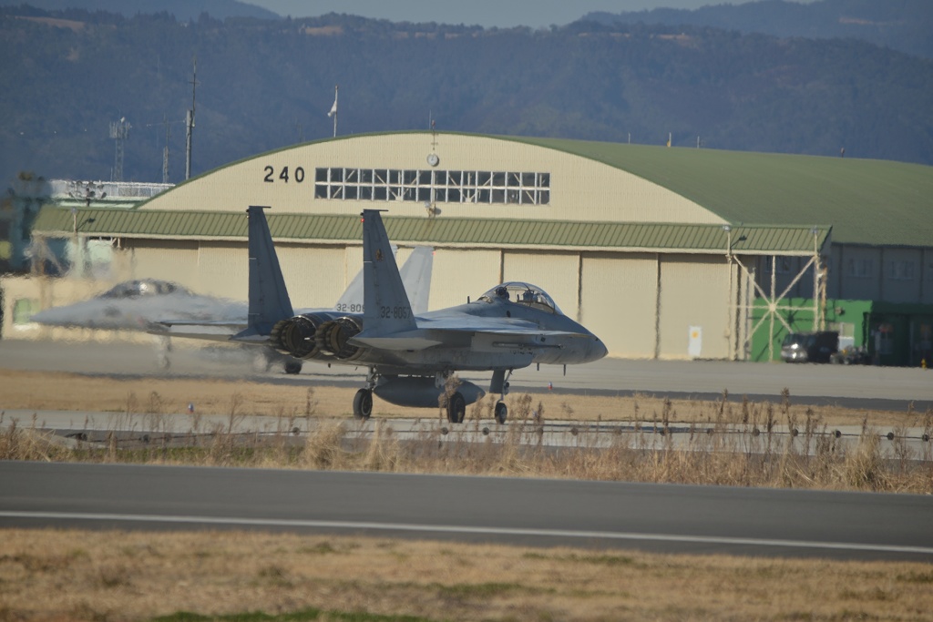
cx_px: 466
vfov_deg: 2.8
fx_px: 12959
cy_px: 311
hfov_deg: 4.1
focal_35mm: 500
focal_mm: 500
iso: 200
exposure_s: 1/1250
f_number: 6.3
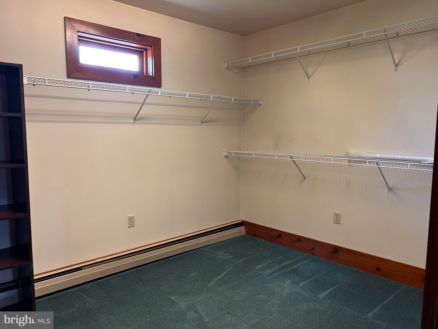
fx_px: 329
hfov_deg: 67.3
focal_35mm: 26
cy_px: 164
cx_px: 219
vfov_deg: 53.1
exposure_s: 1/60
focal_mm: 5.7
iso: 160
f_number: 1.5
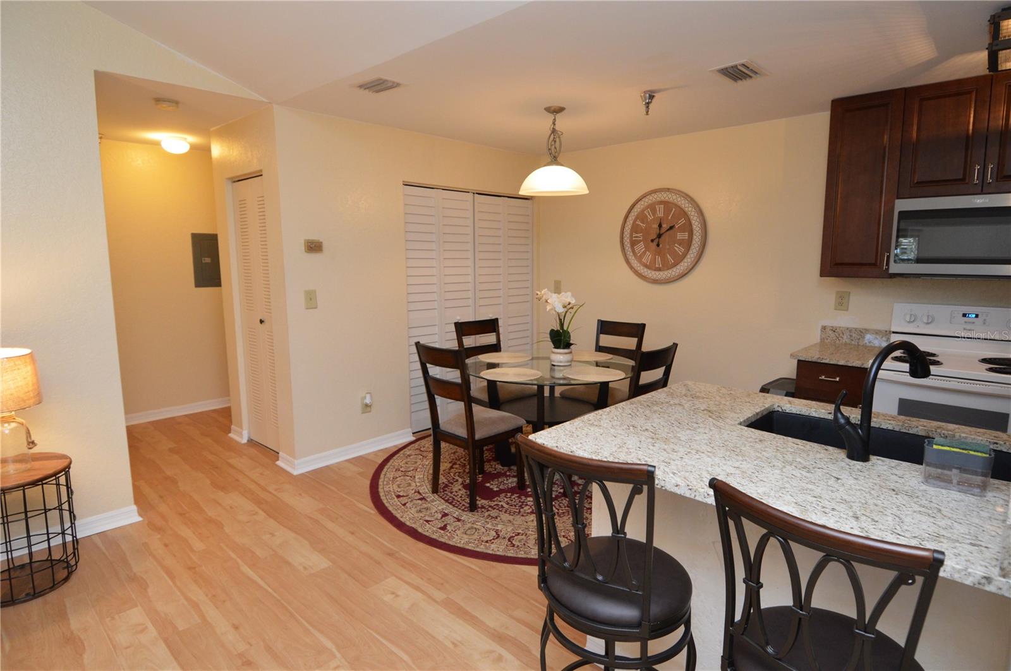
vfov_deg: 67.3
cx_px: 506
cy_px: 336
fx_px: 505
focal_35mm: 18
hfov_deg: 90.1
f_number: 4
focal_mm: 12
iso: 900
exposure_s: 1/60
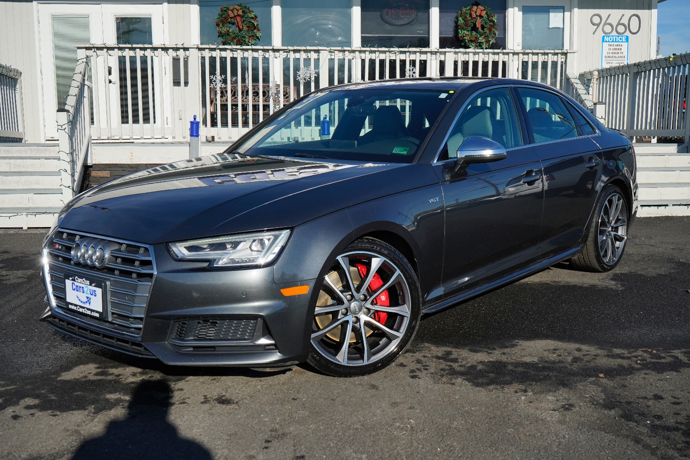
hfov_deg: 49.6
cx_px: 345
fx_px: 747
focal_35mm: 39
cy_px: 230
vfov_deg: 34.2
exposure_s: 1/2000
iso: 400
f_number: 8
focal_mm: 39
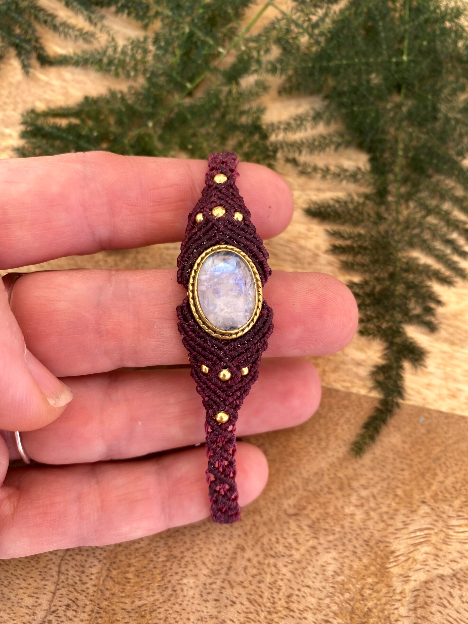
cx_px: 234
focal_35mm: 25
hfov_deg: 54.9
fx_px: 451
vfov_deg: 69.4
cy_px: 312
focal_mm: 4.25
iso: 40
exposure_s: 1/122
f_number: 1.8
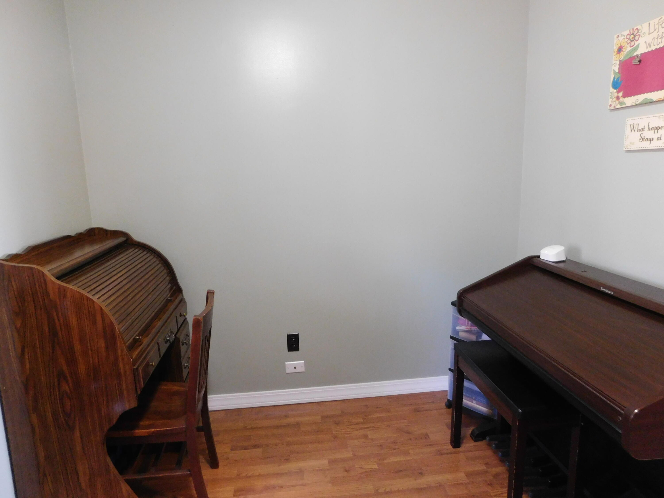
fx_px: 441
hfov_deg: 73.9
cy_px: 249
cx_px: 332
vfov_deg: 58.9
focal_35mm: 23
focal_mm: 4
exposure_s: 1/8
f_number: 3
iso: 400
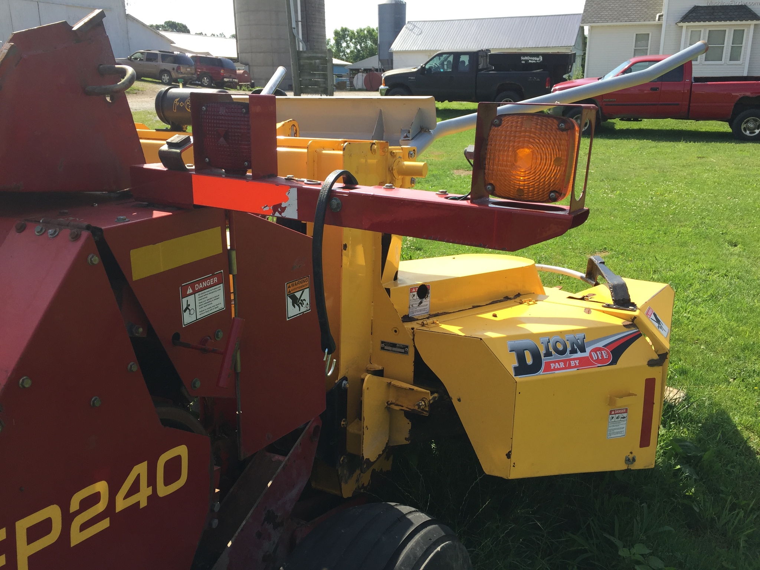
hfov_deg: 61.7
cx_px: 380
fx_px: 637
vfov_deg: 48.2
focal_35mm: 29
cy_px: 285
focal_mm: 4.15
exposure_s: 1/879
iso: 32
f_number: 2.2
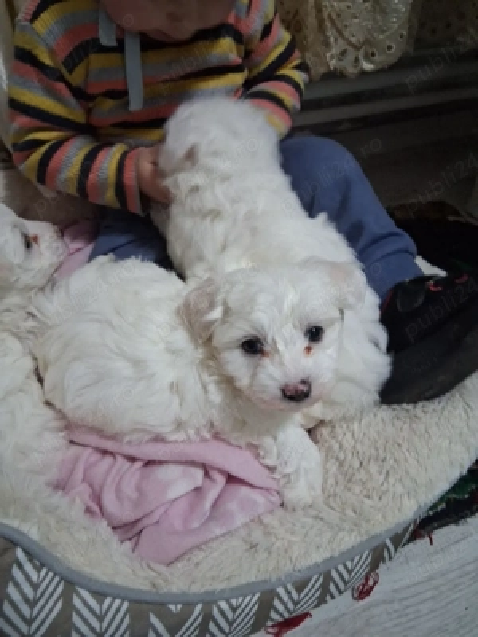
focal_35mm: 26
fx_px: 479
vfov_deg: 67.3
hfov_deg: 53.1
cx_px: 239
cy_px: 318
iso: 400
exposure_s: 1/30
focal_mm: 3.98
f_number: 1.8
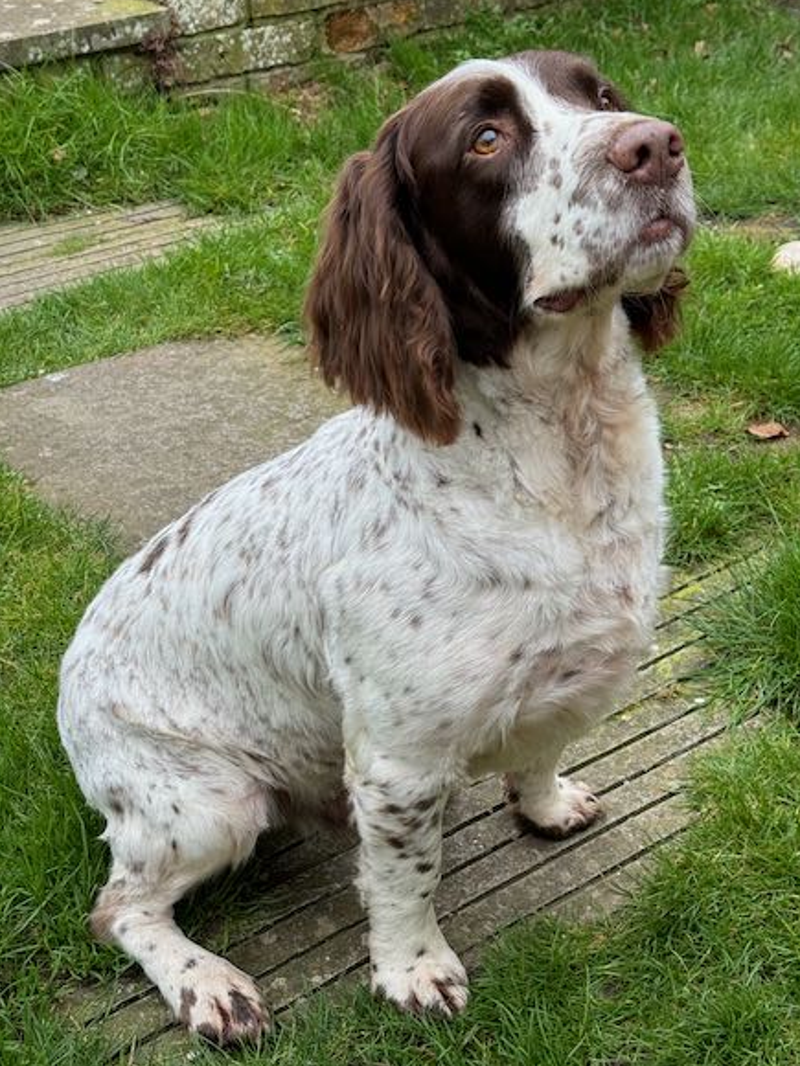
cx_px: 436
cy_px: 551
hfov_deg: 27.5
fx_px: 1633
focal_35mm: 53
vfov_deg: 36.2
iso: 64
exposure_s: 1/372
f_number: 1.78
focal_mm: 6.86
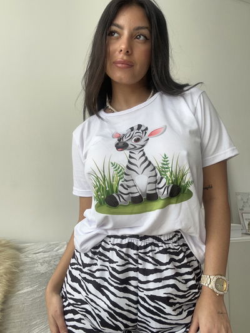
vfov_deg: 60.0
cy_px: 166
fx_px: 289
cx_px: 125
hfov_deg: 46.8
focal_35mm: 30
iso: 50
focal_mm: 2.69
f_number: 1.9
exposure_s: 1/121
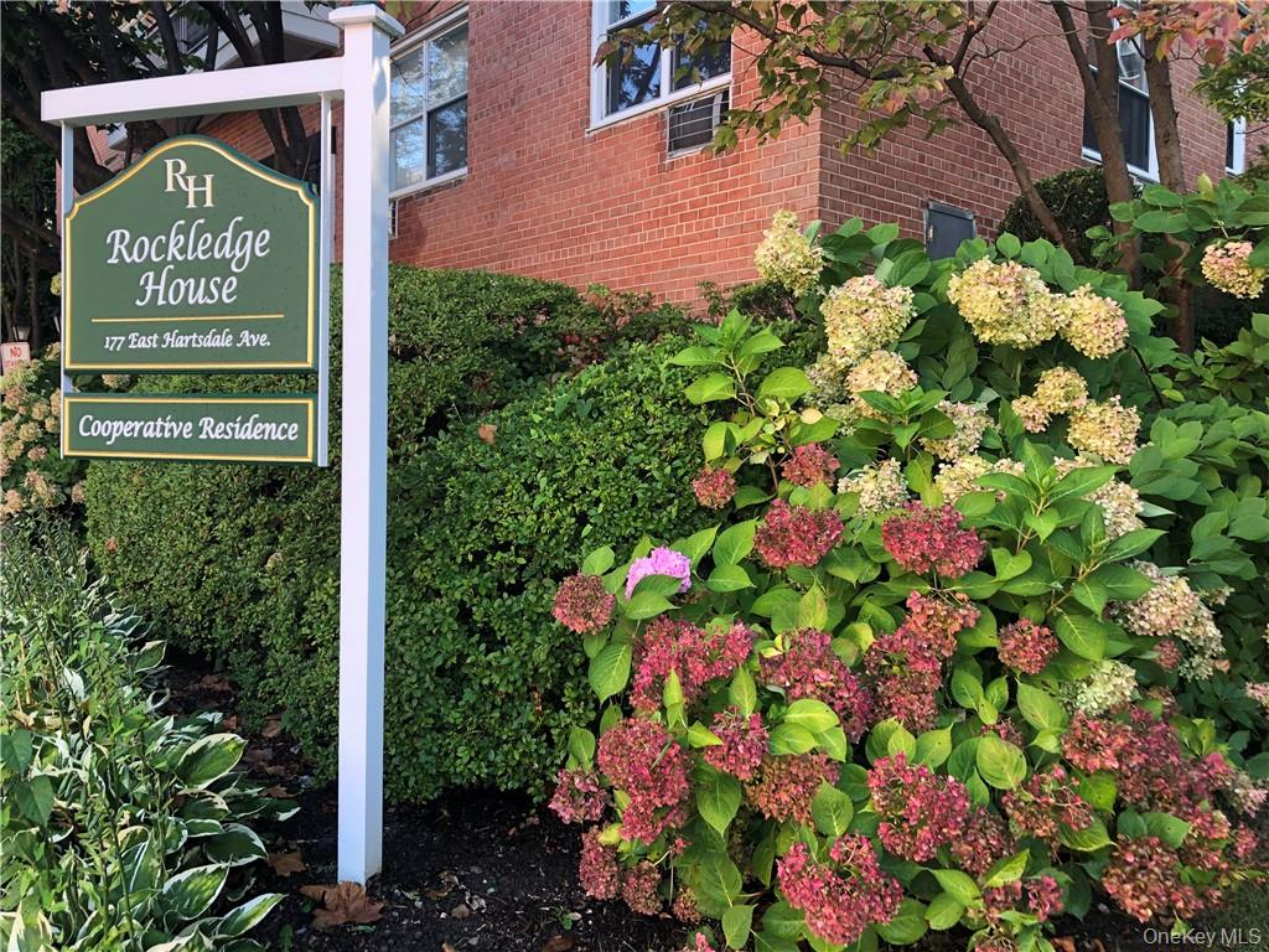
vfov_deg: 49.7
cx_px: 634
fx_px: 1026
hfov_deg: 63.4
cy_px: 476
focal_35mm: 28
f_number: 1.8
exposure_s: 1/120
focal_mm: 3.99
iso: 50
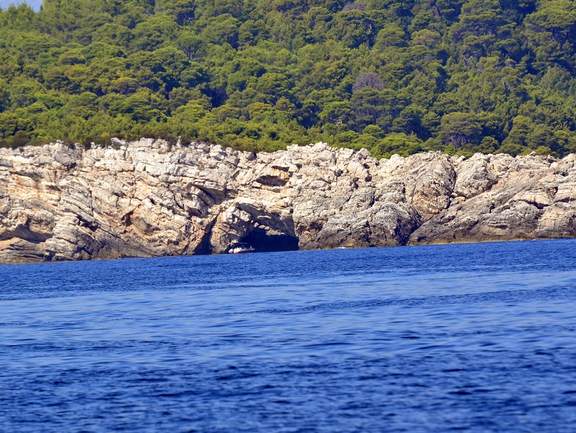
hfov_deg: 4.0
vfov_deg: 3.0
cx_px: 292
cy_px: 216
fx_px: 8174
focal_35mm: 491
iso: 640
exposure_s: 1/1250
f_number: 9
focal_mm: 300
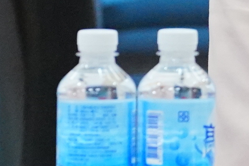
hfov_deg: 1.1
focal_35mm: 1836
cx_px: 503
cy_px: -332
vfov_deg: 0.7
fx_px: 12695
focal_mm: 196
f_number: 5
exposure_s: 1/200
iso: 3200
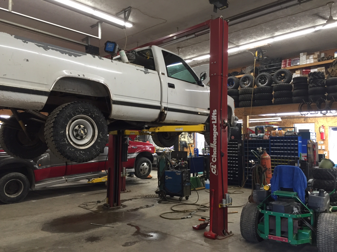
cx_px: 168
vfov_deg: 48.2
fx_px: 282
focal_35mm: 29
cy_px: 126
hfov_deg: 61.7
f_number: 2.2
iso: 100
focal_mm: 4.15
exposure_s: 1/30
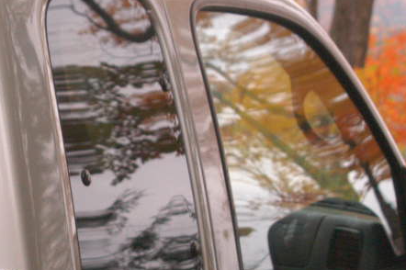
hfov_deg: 10.6
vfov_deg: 7.1
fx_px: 2186
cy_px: 140
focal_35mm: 194
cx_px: 144
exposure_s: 1/125
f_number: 5.6
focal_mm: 38
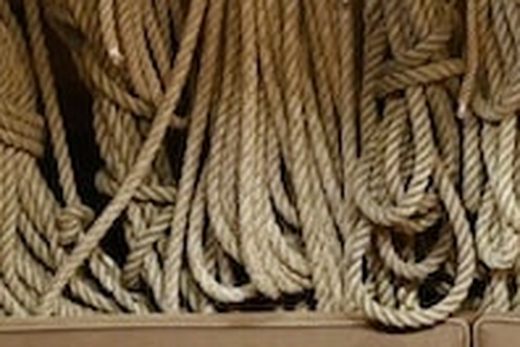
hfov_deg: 10.4
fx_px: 2845
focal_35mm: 197
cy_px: 151
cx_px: 365
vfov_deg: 7.0
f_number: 2.8
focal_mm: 38
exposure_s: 1/100
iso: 4000
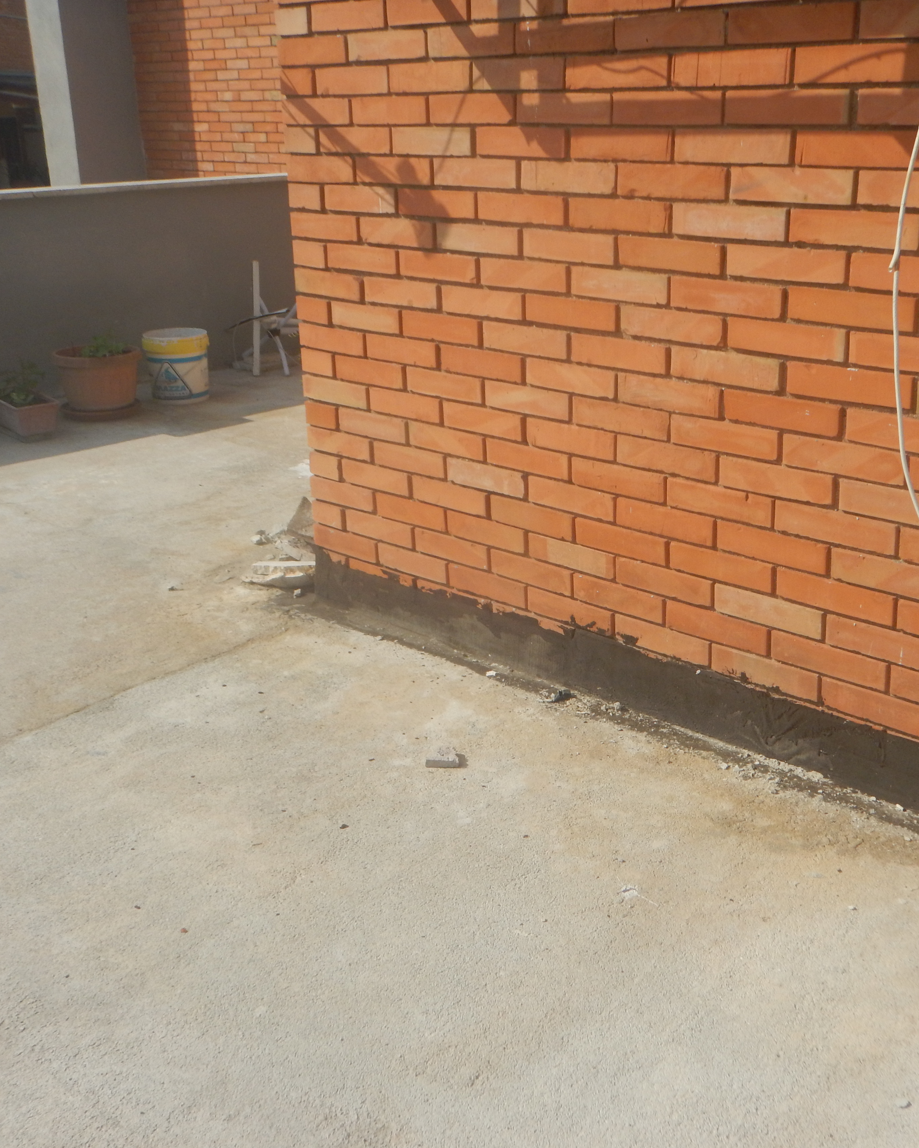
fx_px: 1292
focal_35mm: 38
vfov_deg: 47.9
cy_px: 577
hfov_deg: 39.0
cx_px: 553
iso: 125
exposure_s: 1/1500
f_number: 4.1
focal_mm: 5.1
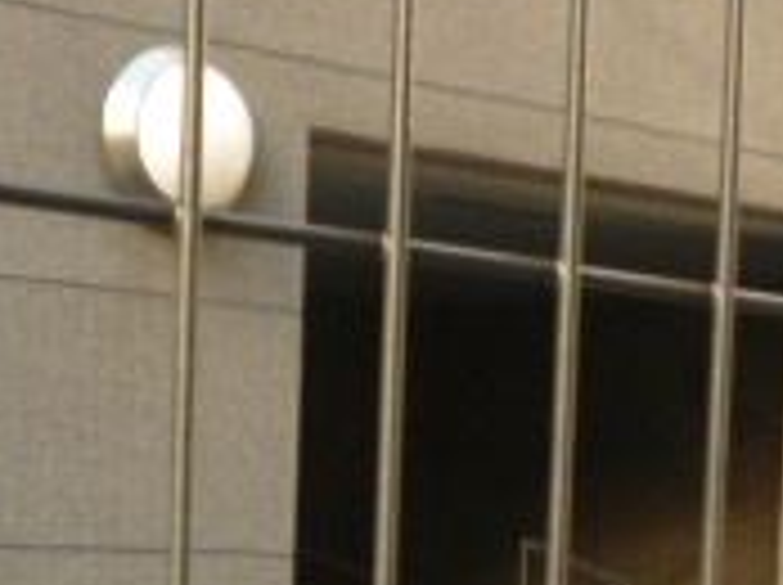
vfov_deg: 13.7
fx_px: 2327
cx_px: 315
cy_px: 801
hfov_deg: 19.1
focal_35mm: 103
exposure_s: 1/60
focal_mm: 5
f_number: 3.1
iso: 400
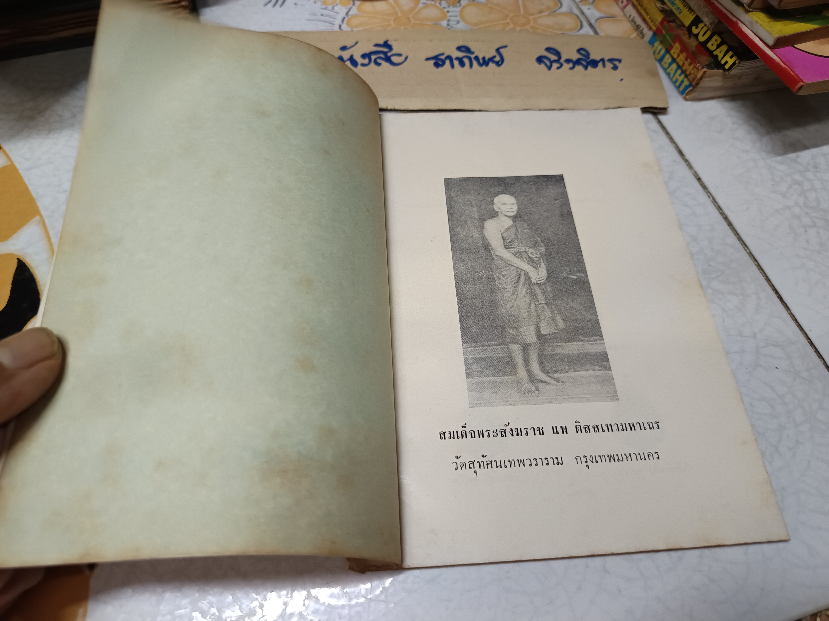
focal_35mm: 24
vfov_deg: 56.8
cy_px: 310
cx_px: 414
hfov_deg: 71.6
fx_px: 575
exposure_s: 1/50
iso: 1174
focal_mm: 5.31
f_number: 1.7
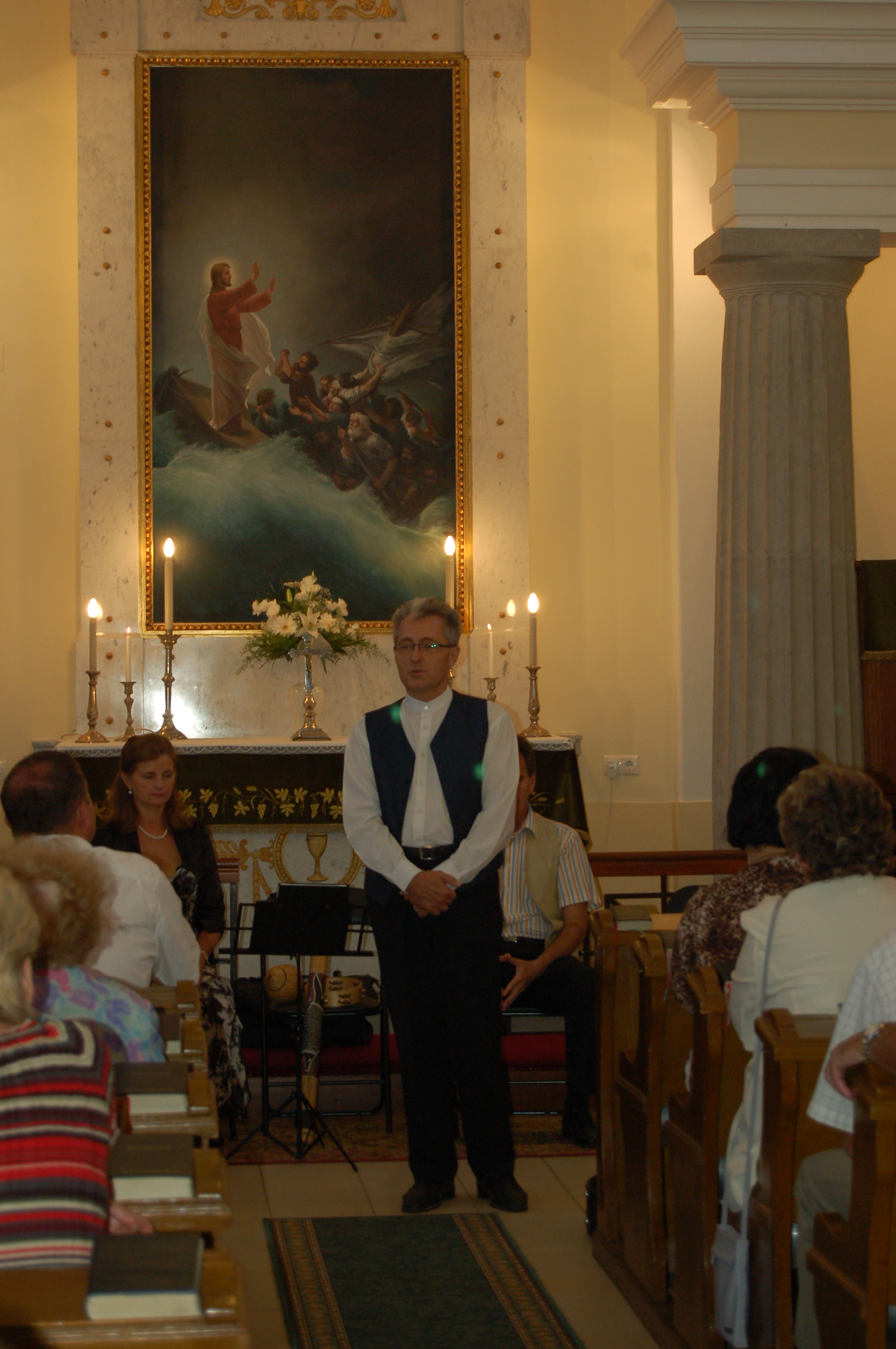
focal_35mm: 82
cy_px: 674
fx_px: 3085
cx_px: 448
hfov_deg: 16.5
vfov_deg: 24.6
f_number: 5.6
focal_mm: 55
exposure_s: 1/60
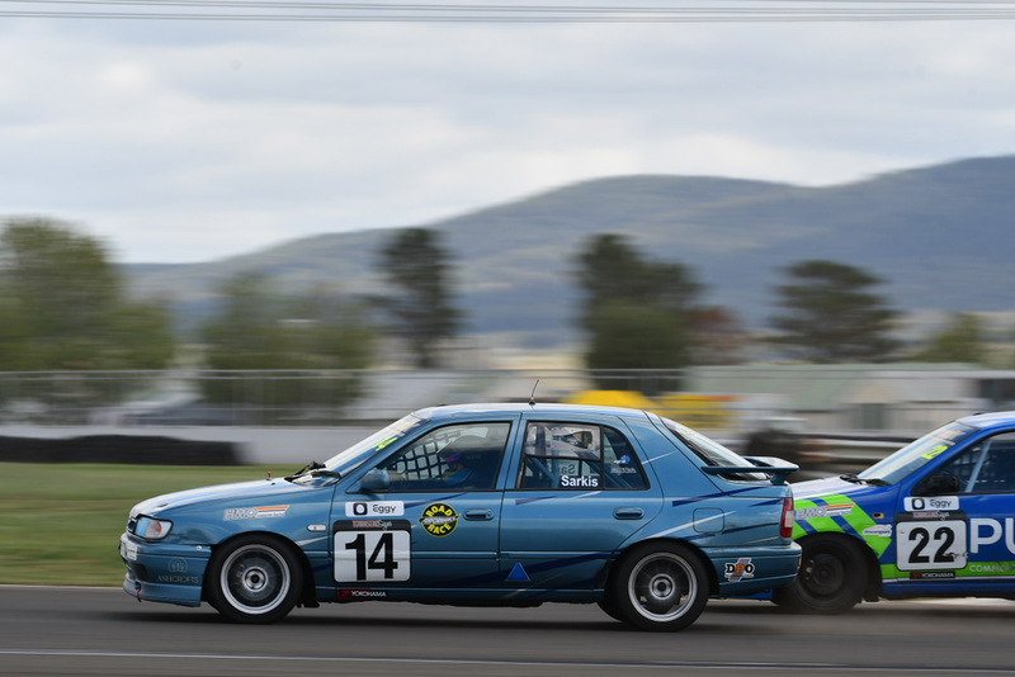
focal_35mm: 300
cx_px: 508
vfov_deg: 4.6
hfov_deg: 6.9
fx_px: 8461
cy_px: 338
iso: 125
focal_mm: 200
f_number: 10
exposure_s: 1/160
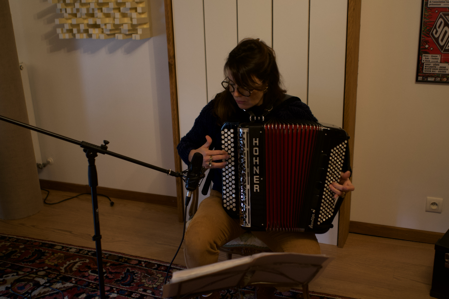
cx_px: 224
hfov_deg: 46.4
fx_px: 524
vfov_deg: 31.9
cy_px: 150
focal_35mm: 42
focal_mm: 28
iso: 1000
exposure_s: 1/50
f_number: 2
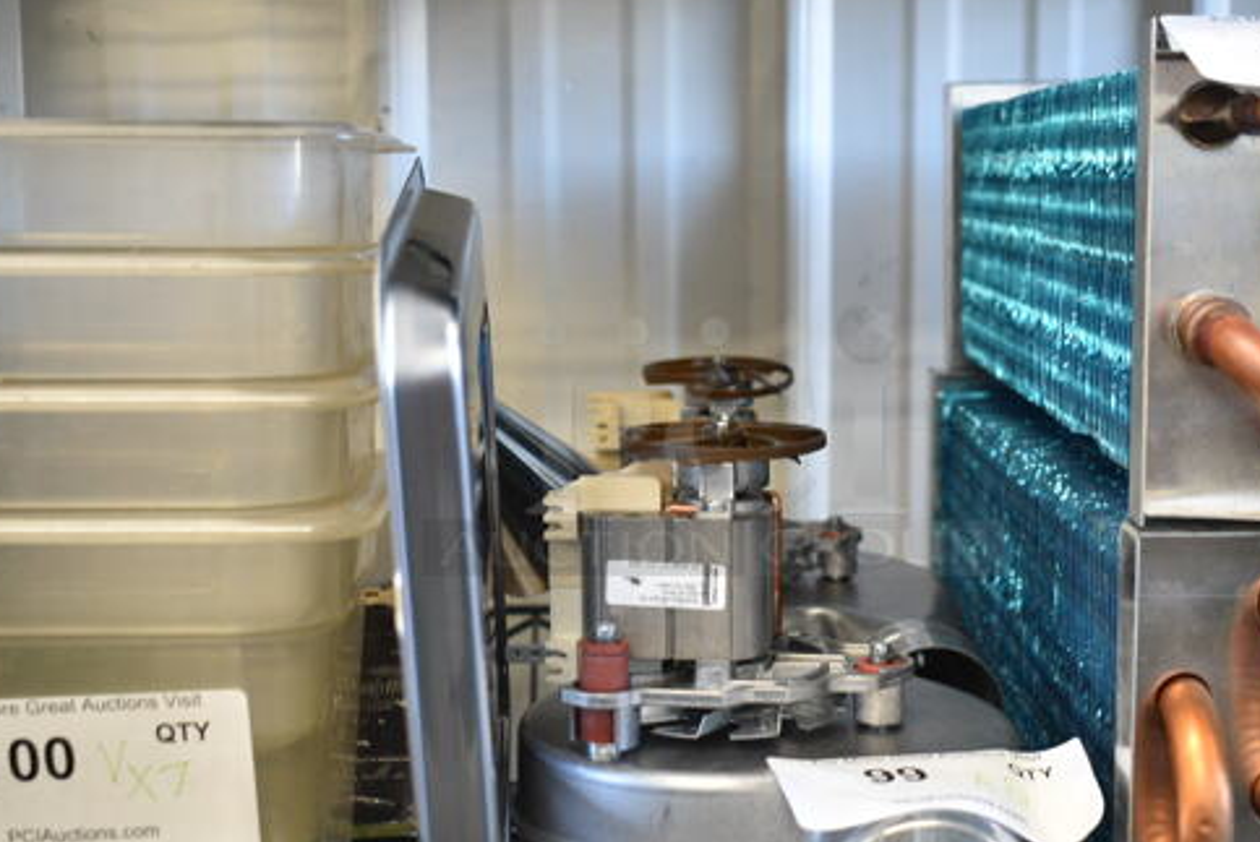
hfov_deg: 37.4
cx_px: 715
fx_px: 1857
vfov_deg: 25.6
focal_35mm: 53
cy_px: 438
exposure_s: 1/50
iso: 900
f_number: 4.2
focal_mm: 28
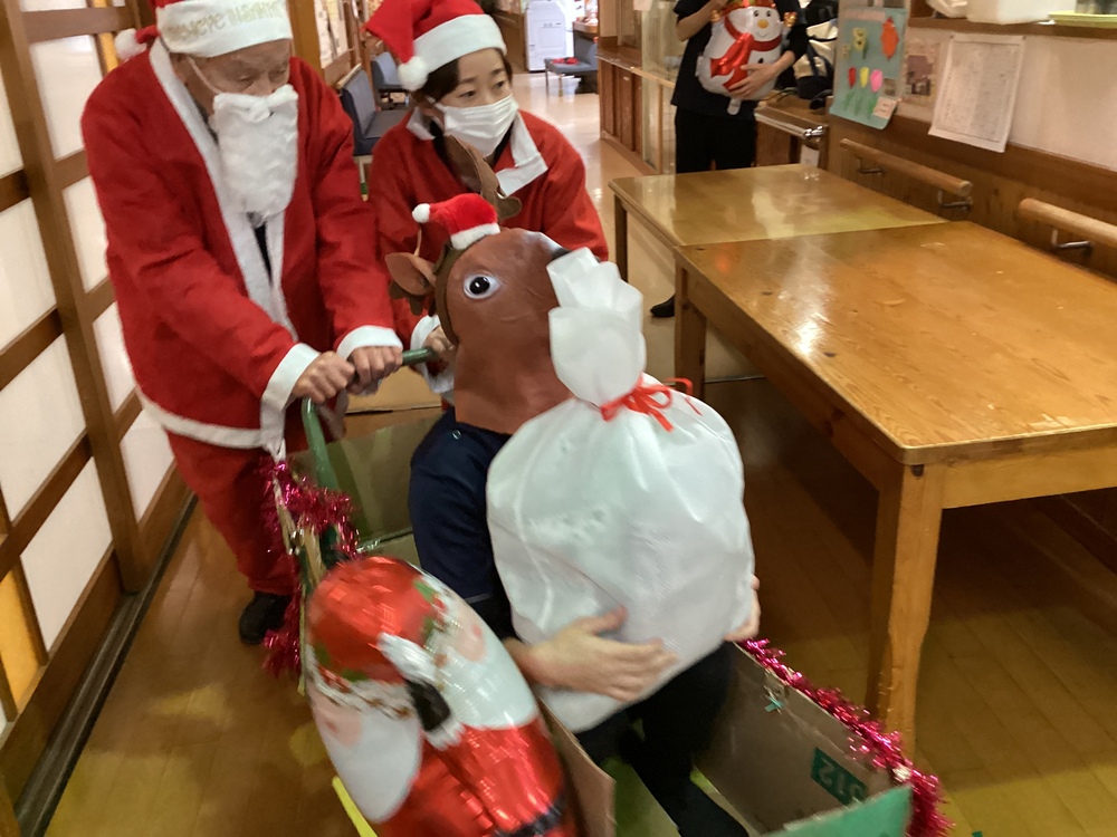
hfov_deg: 58.4
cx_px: 558
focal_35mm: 31
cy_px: 418
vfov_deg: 45.4
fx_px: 1000
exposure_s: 1/40
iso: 320
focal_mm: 3.3
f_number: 2.4
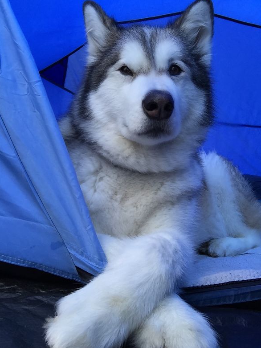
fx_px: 322
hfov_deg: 44.2
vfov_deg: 56.8
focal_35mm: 32
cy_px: 169
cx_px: 133
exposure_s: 1/313
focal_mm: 2.65
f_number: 2.2
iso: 32
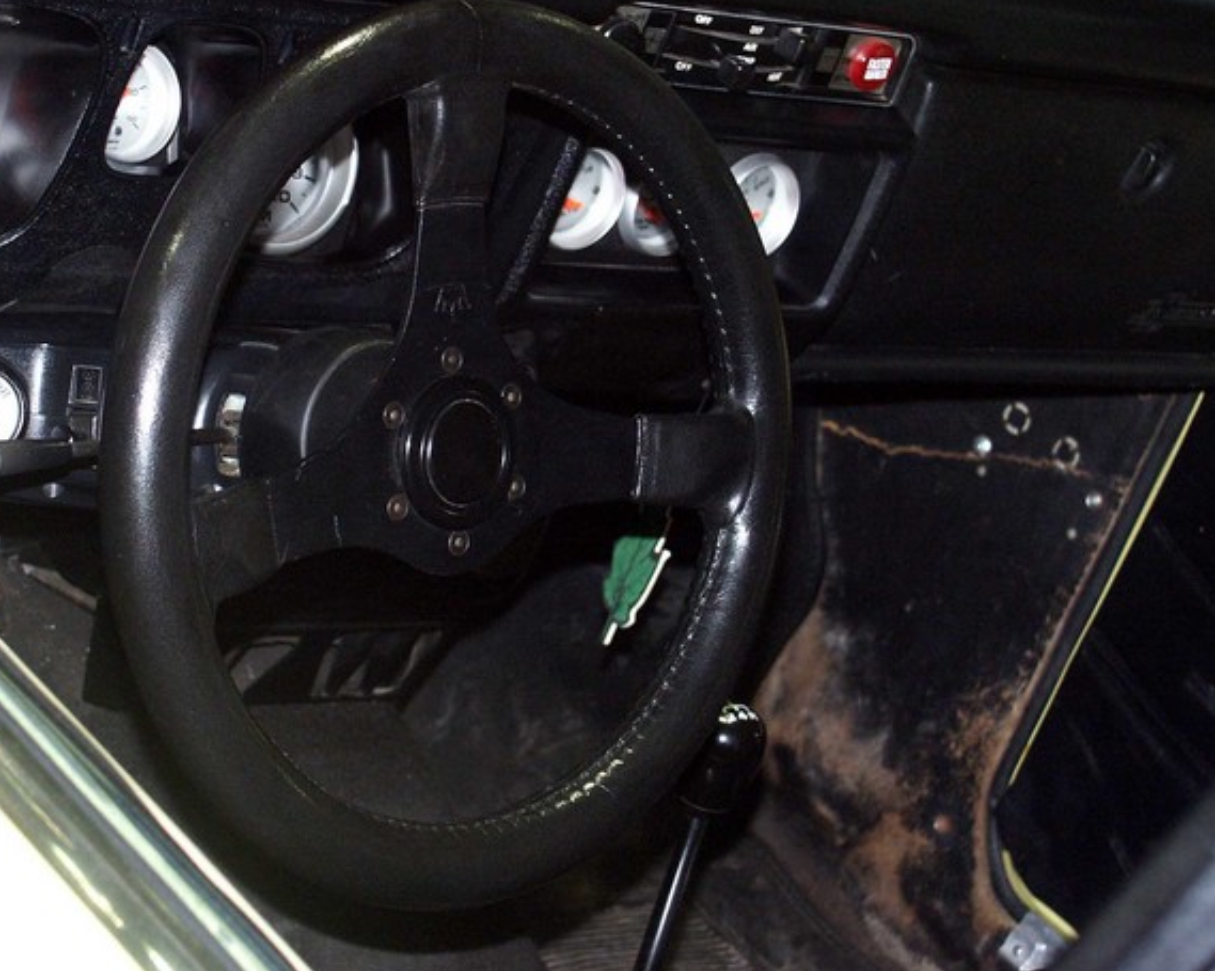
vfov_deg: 13.5
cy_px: 361
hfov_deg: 16.8
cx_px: 414
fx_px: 4099
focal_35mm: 114
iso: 200
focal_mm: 20.55
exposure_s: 1/60
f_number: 3.5
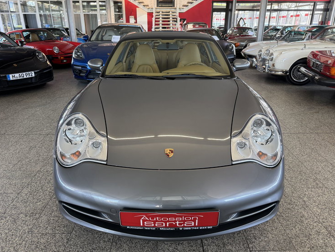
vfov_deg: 54.9
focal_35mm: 25
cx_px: 168
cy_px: 123
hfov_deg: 69.4
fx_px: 242
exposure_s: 1/100
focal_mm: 6.76
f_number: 1.78
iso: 125
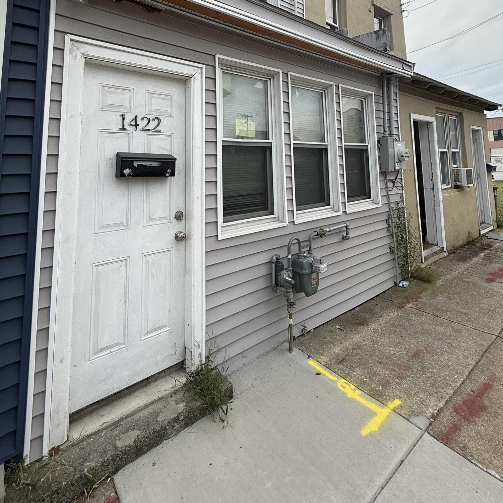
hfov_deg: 77.6
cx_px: 238
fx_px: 312
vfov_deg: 72.4
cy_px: 127
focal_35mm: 19
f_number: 2.2
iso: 50
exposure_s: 1/985
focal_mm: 2.22
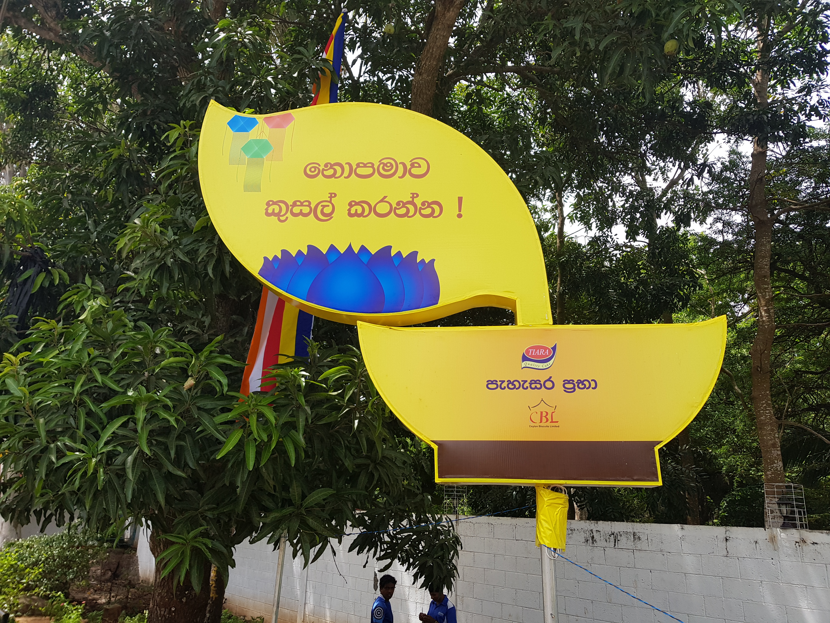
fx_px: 623
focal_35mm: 26
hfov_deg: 67.3
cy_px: 312
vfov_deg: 53.1
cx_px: 415
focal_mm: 4.2
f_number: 1.7
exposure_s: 1/964
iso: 40
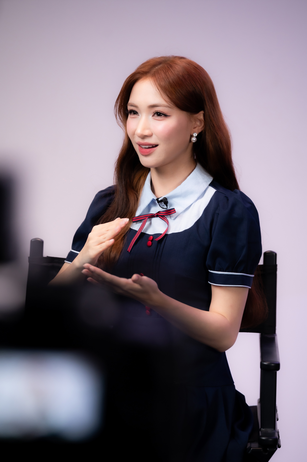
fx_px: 1691
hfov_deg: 10.4
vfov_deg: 15.5
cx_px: 154
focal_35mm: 132
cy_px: 231
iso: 1000
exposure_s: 1/320
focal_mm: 132
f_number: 2.8
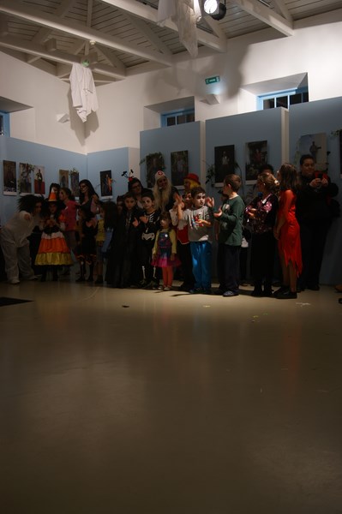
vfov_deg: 53.2
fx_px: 514
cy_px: 257
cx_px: 171
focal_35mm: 36
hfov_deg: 36.8
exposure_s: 1/40
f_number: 4
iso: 100
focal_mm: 24
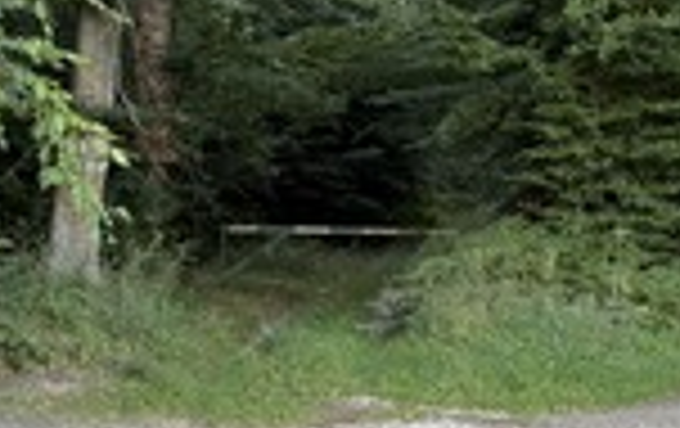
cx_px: 396
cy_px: 381
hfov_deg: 24.6
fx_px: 1560
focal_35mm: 84
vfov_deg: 15.4
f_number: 1.78
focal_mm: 6.76
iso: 80
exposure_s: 1/121
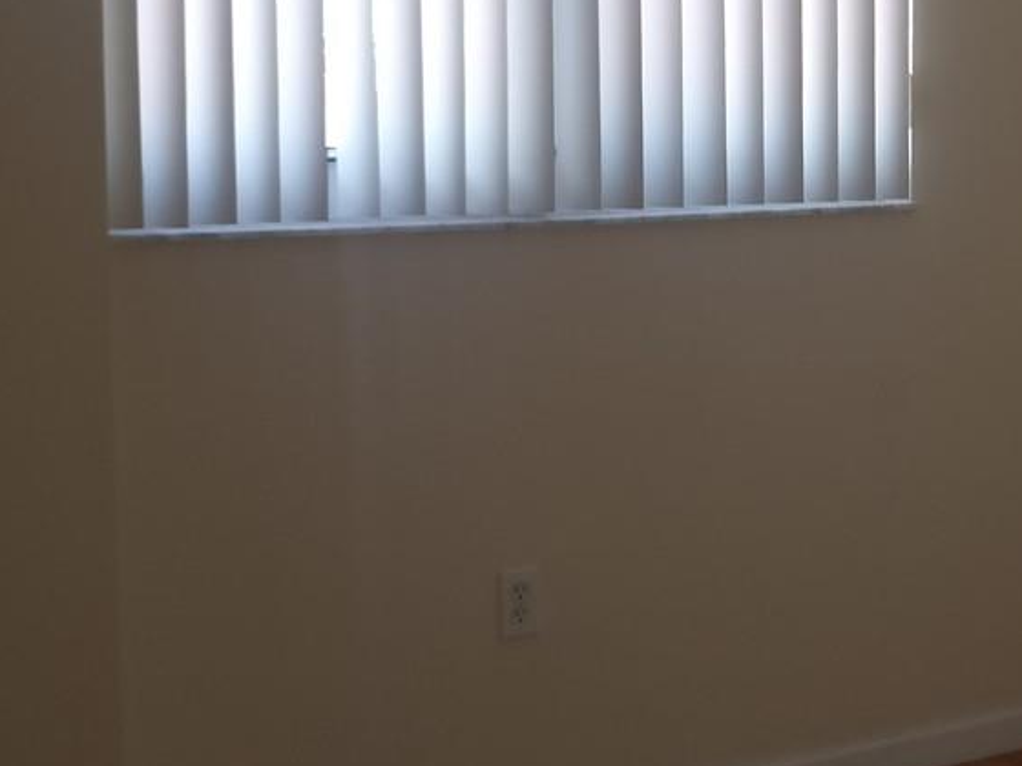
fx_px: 2362
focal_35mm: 80
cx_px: 1077
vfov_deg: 18.3
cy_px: 179
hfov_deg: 23.2
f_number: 2
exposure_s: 1/33
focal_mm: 4.26
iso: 200
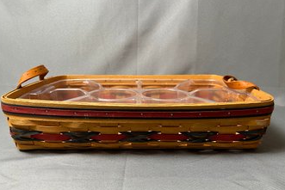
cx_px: 142
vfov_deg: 46.4
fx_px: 222
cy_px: 105
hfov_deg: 65.5
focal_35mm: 28
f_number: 1.5
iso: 100
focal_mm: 5.7
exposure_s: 1/60
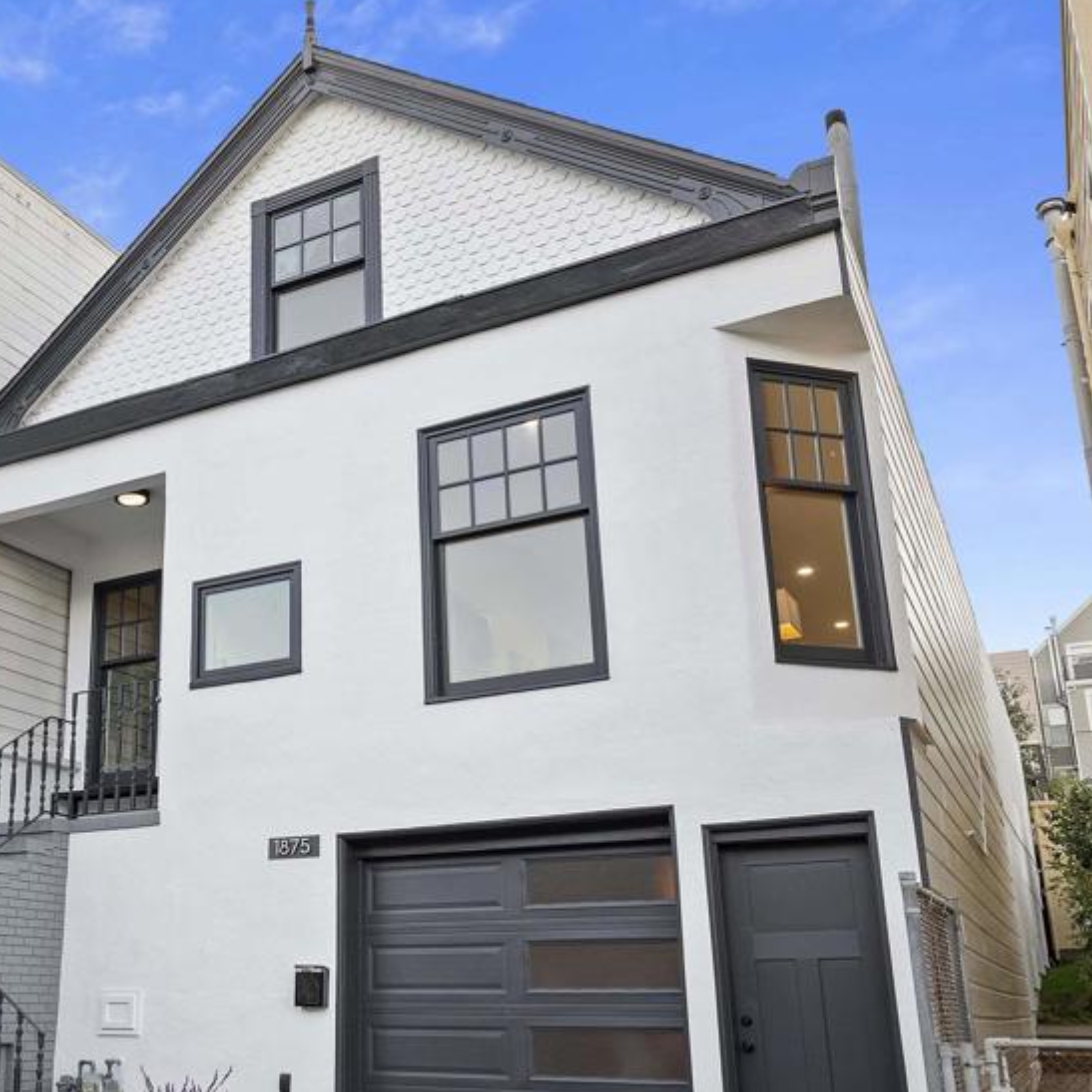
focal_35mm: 35
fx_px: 1249
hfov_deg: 45.8
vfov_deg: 46.9
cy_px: 663
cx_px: 293
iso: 160
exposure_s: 1/10
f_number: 9
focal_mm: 22
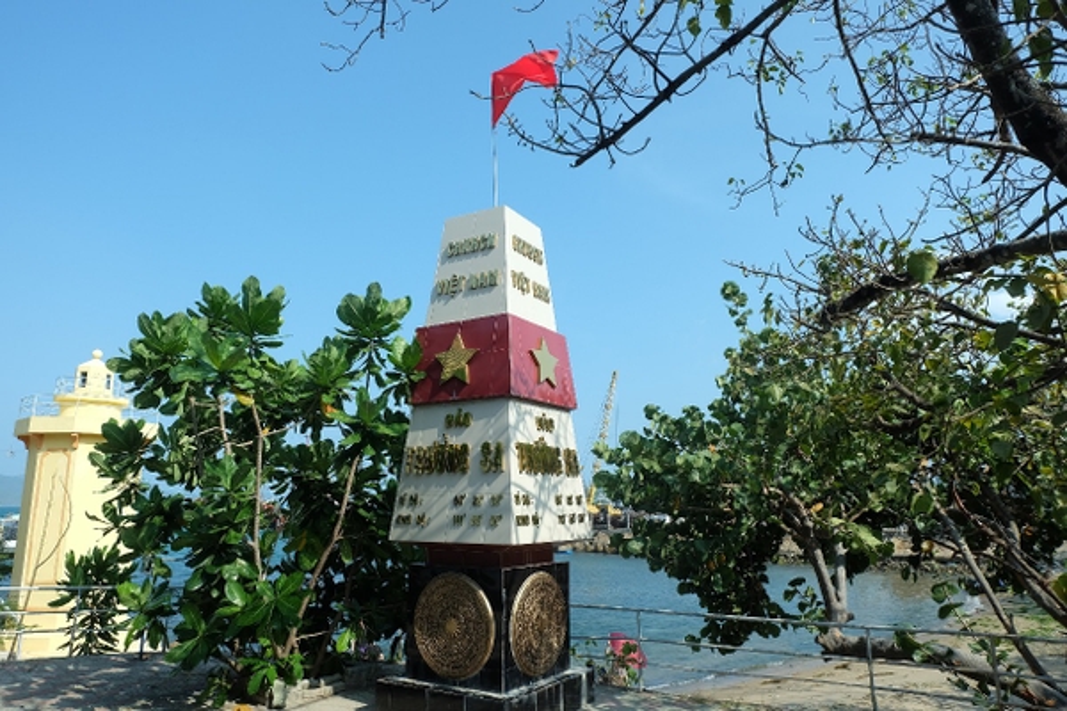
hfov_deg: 73.7
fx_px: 711
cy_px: 356
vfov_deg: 53.1
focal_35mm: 24
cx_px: 534
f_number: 5.6
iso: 400
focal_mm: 16
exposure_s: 1/950
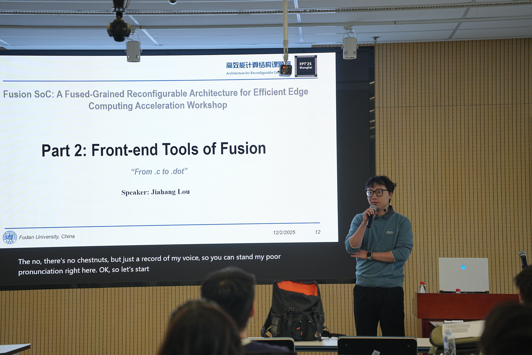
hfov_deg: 19.5
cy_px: 178
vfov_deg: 13.0
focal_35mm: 105
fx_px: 1552
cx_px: 266
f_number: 4.5
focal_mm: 105
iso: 1000
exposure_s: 1/160
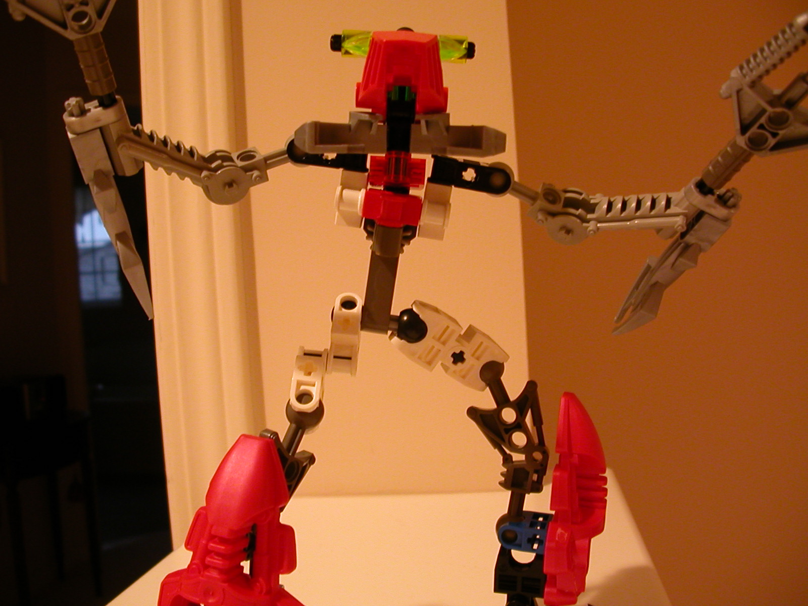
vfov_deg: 38.7
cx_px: 404
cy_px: 303
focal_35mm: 37
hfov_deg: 50.1
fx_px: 864
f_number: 2.7
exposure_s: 1/6.1
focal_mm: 5.6
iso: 100
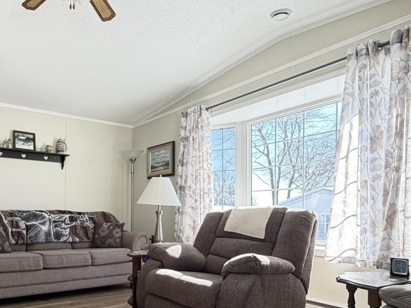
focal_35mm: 27
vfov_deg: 50.0
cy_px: 215
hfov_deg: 61.3
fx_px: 321
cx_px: 97
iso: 100
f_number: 2.2
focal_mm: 2.22
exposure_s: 1/121
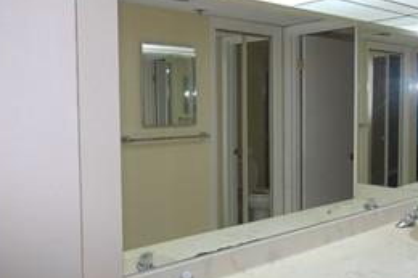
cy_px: 129
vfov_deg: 35.9
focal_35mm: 37
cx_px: 294
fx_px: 429
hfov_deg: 50.5
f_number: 5.6
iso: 400
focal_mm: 10
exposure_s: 1/60
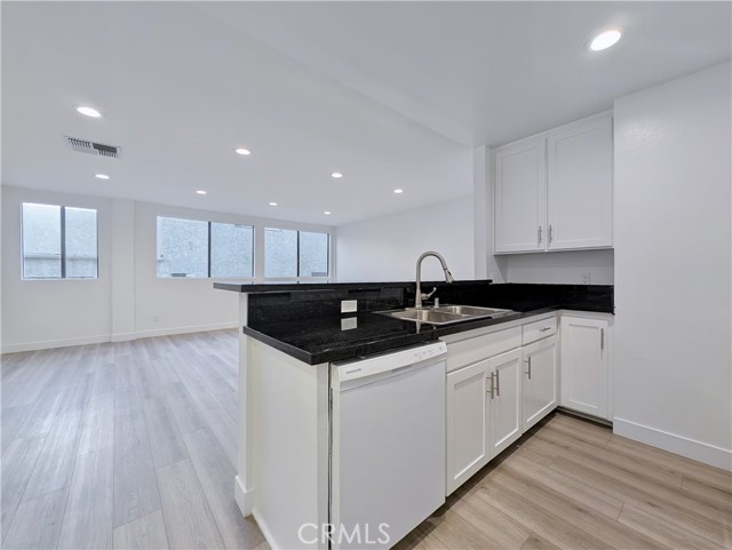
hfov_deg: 110.5
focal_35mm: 12
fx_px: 254
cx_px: 366
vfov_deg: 94.6
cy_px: 275
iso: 60
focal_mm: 2.23
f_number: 1.95
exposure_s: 1/120
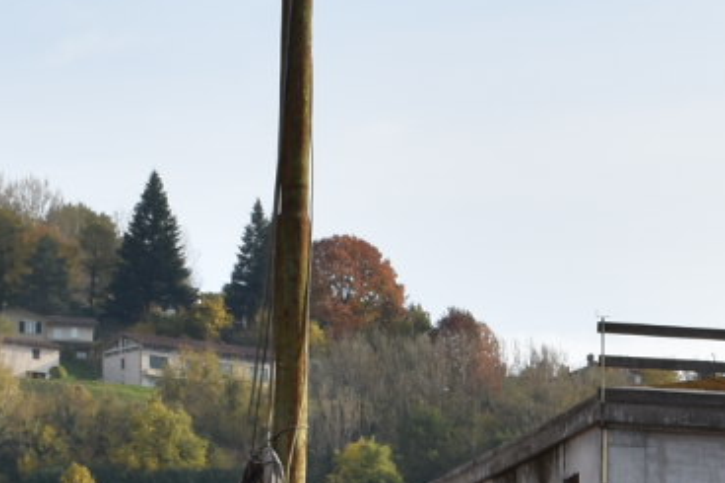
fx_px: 3587
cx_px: 1026
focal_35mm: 178
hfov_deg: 11.2
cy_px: 976
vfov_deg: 7.4
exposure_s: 1/60
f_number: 14
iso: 100
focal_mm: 27
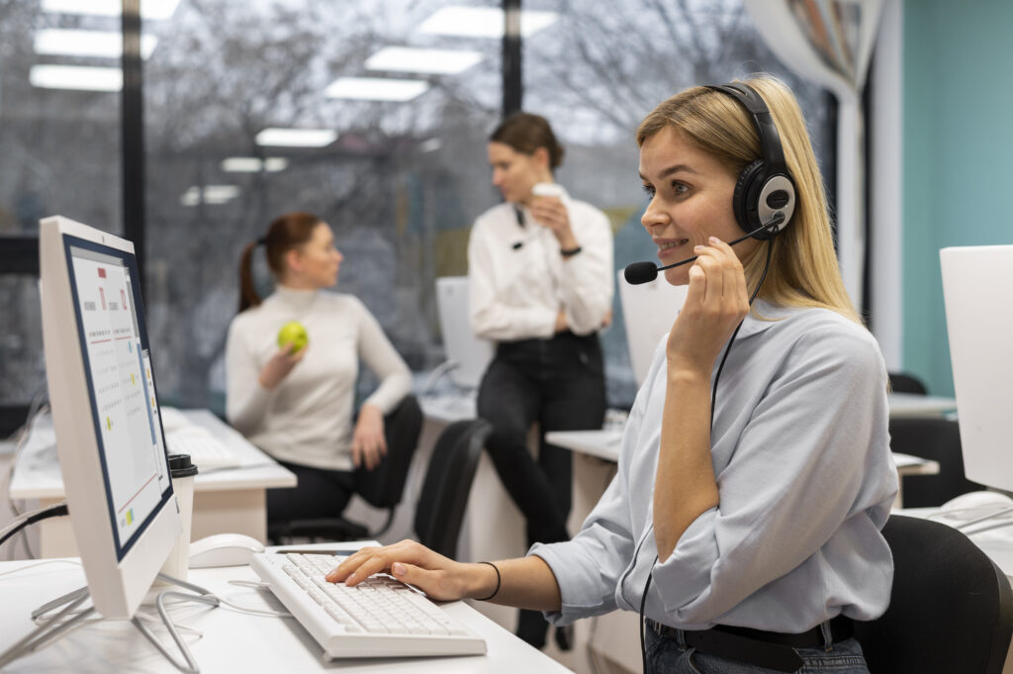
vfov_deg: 26.9
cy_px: 337
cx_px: 506
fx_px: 1406
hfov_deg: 39.6
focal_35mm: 50
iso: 800
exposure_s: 1/200
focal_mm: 50
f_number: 3.2
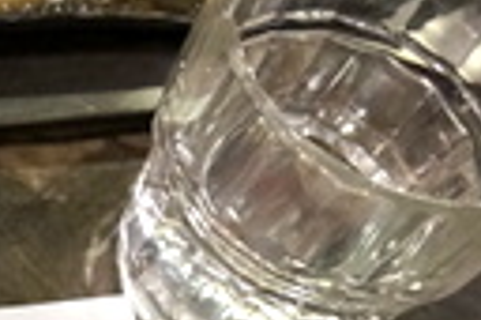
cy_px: 375
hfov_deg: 14.8
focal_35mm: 120
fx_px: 1601
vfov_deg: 11.2
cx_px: -398
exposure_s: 1/60
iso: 2000
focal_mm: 16
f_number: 4
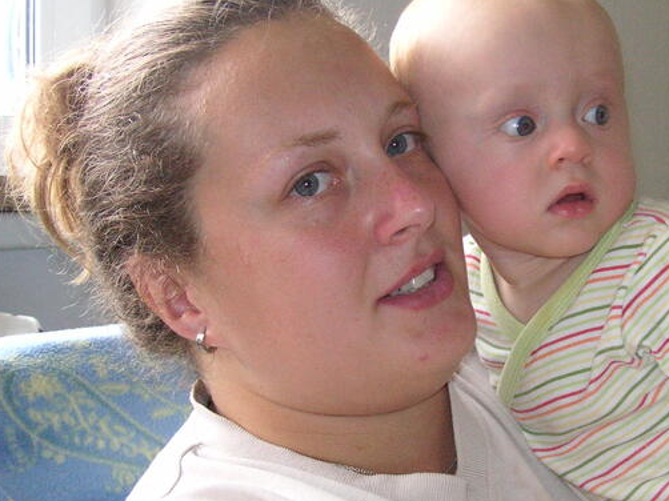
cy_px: 269
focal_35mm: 59
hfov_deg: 32.0
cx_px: 516
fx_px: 1140
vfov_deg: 24.8
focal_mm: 6.1
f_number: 2.8
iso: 160
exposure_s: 1/45
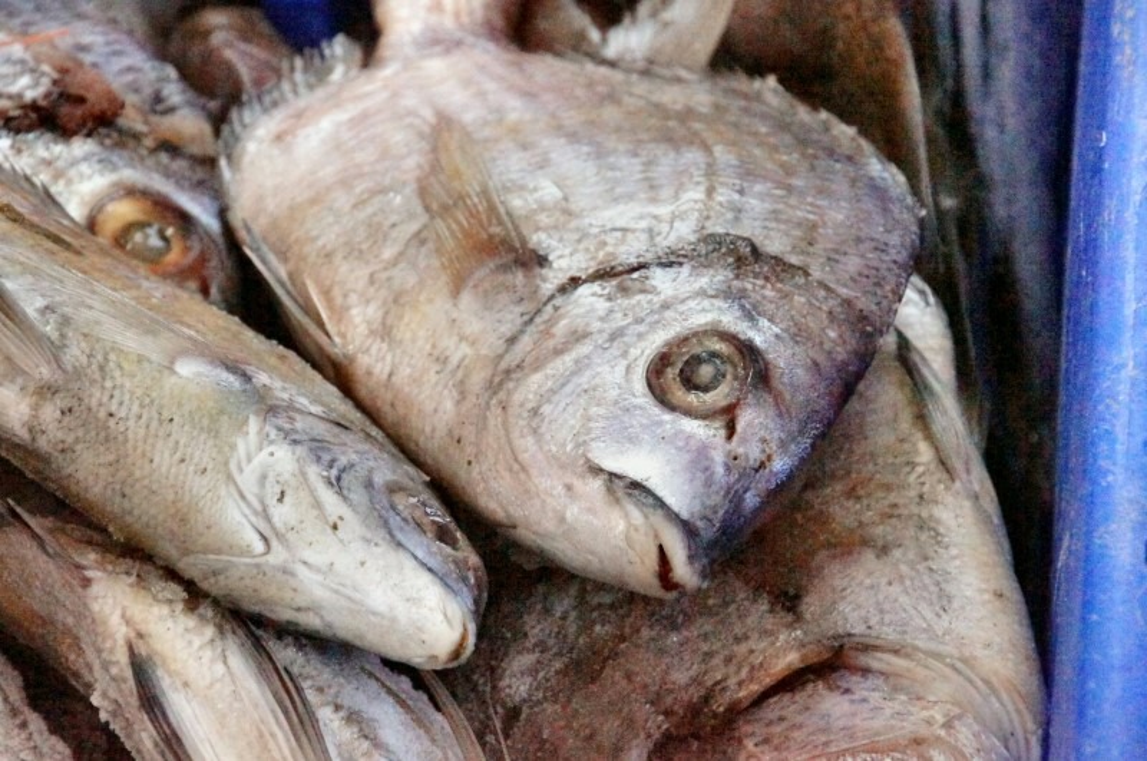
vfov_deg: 3.3
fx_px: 13363
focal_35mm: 420
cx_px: 574
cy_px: 380
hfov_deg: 4.9
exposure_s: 1/1000
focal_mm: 280
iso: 12800
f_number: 13
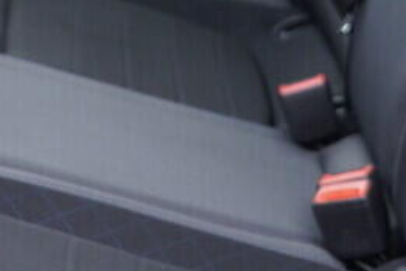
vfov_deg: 9.6
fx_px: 1590
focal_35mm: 141
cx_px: 286
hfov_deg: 14.5
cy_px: -18
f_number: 2.8
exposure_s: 1/40
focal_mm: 24
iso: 400
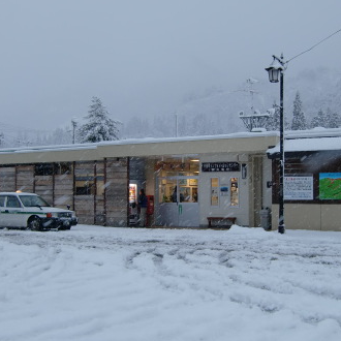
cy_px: 186
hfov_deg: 35.2
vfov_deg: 35.3
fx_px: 535
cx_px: 212
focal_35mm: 48
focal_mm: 4.9
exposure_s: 1/60
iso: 64
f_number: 2.6
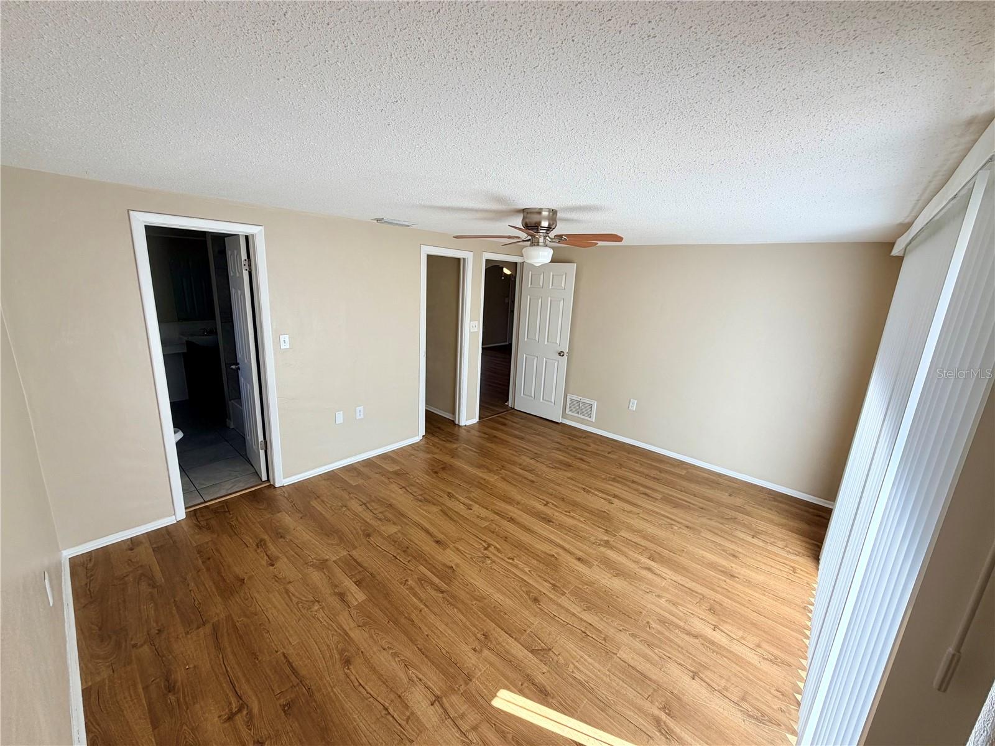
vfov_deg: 85.7
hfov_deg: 102.1
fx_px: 402
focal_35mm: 14
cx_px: 498
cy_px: 373
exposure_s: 1/189
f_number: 2.2
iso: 40
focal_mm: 2.22
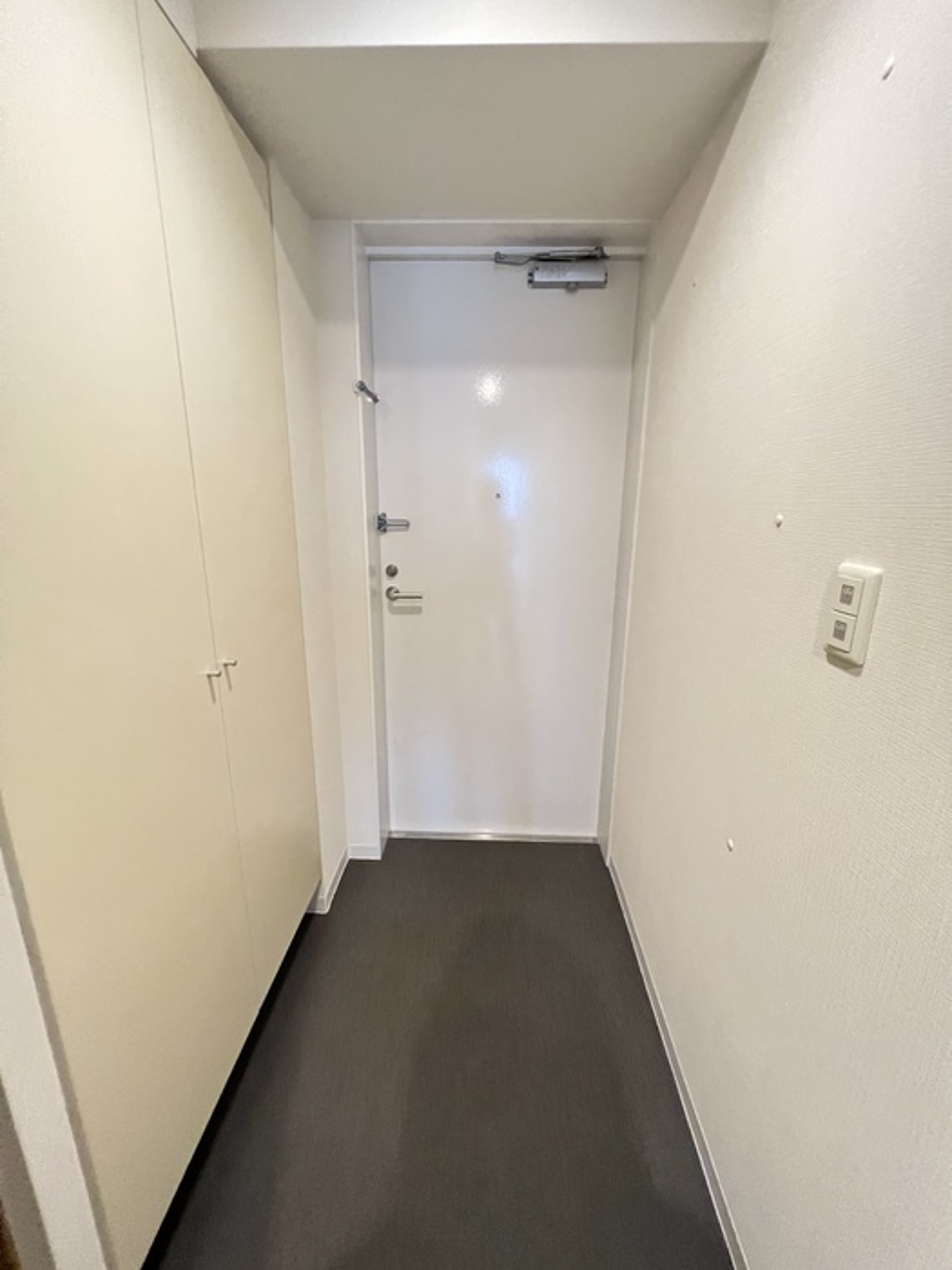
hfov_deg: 89.9
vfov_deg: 106.2
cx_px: 476
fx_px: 477
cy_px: 635
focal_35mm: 13
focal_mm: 1.57
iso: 800
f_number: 1.8
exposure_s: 1/50
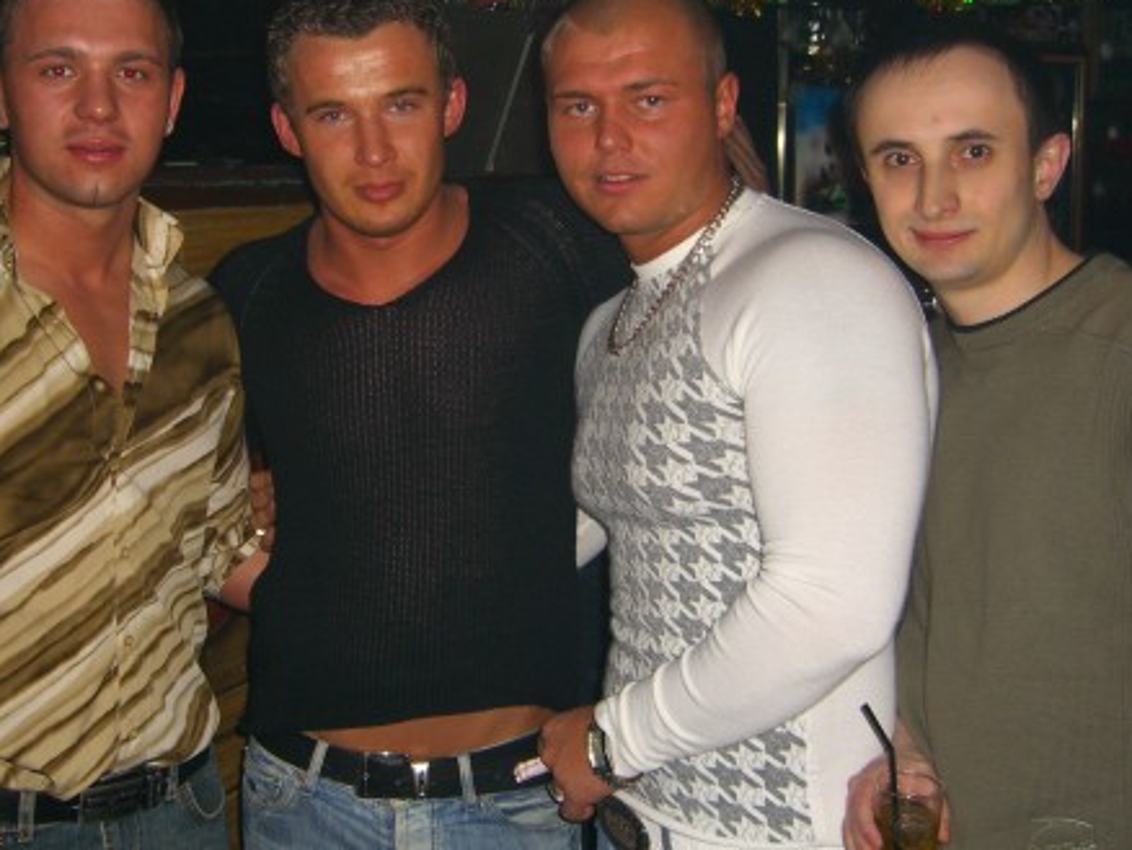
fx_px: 1701
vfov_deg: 28.0
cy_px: 377
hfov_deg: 36.7
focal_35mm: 52
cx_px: 483
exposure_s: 1/60
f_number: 2.8
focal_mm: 7.9
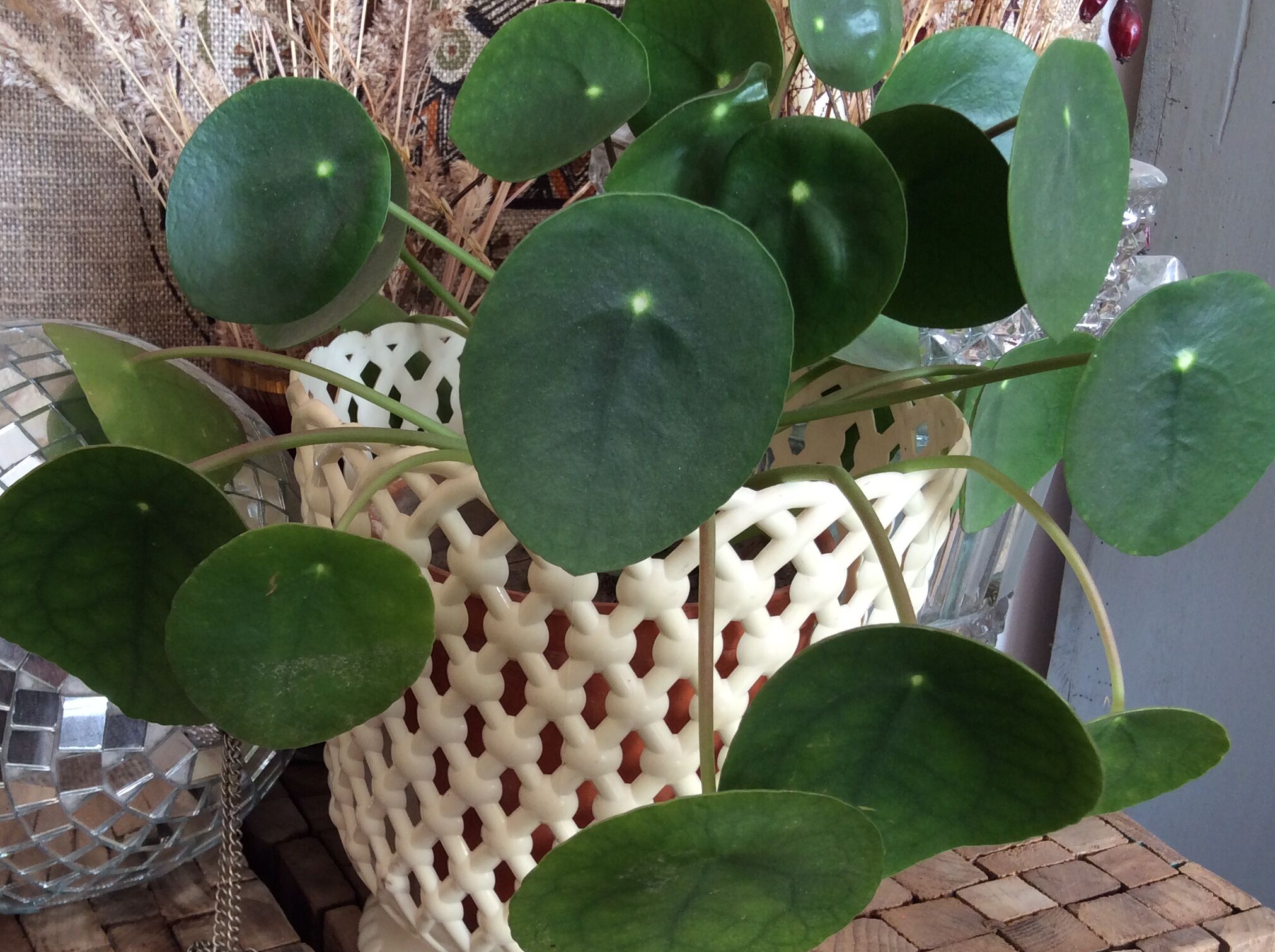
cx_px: 495
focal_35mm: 41
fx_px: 1508
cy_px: 517
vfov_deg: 35.0
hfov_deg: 45.5
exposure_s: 1/50
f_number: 2.4
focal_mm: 3.3
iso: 40
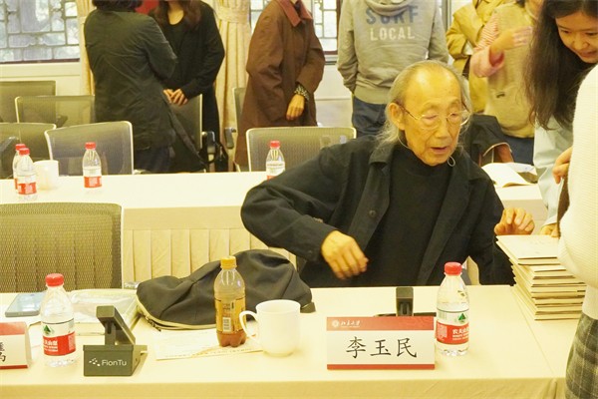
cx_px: 299
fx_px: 1046
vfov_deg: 21.6
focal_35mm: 63
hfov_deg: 31.9
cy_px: 200
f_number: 8
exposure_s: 1/100
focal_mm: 42
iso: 10000
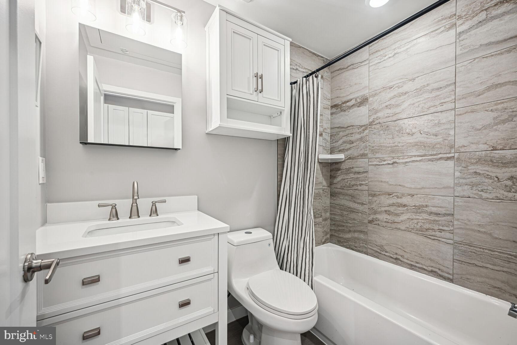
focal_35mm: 14
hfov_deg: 104.3
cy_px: 172
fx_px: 201
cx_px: 258
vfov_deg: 81.2
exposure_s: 1/6
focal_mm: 14
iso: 200
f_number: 9
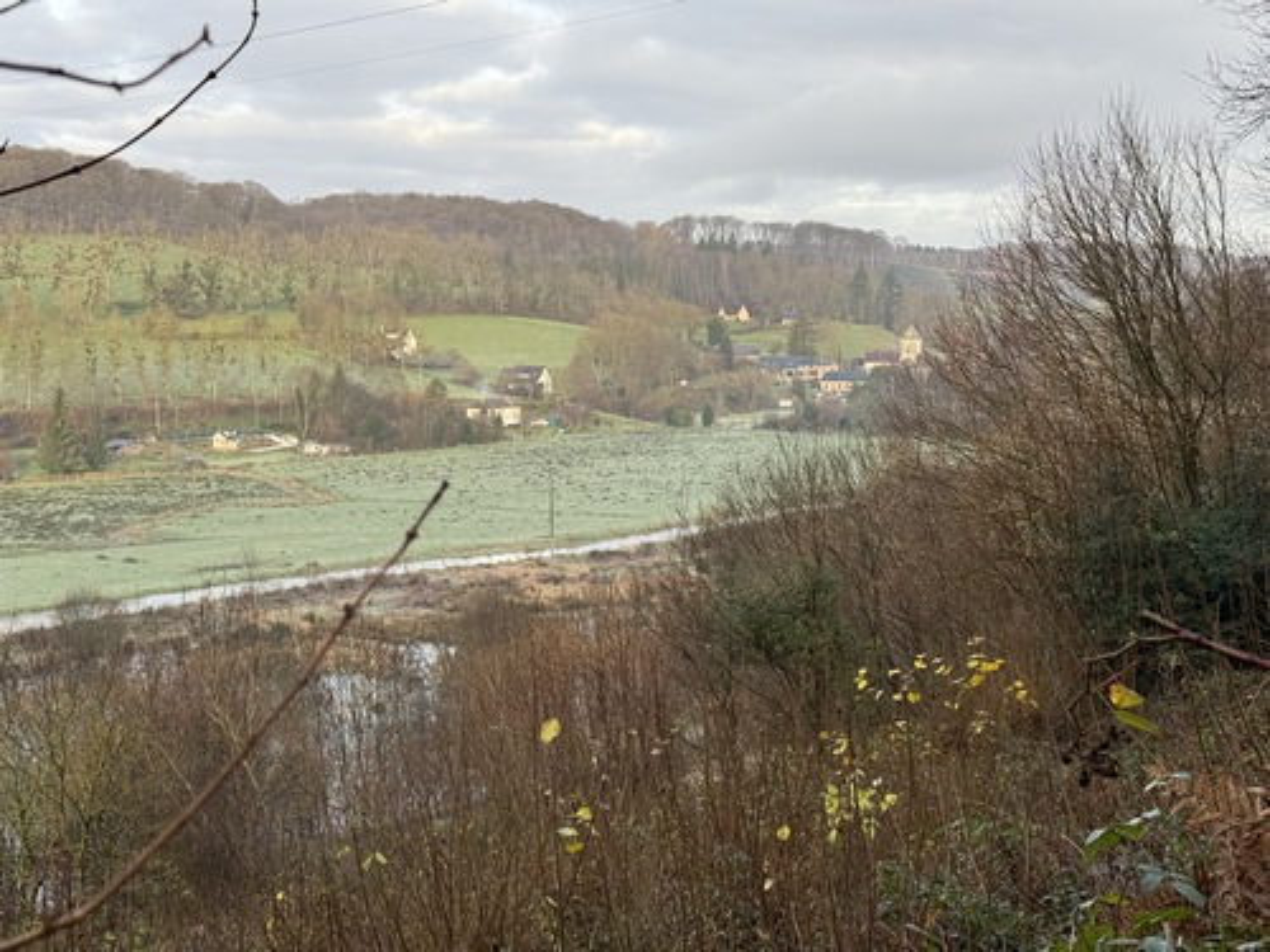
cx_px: 635
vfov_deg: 30.3
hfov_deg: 39.7
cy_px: 476
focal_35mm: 48
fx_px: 1761
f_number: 1.78
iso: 100
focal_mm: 6.76
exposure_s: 1/719
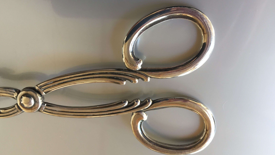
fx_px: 233
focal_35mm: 32
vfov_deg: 36.6
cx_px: 137
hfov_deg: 61.0
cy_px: 90
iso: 80
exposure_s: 1/33
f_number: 2.2
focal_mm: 4.15
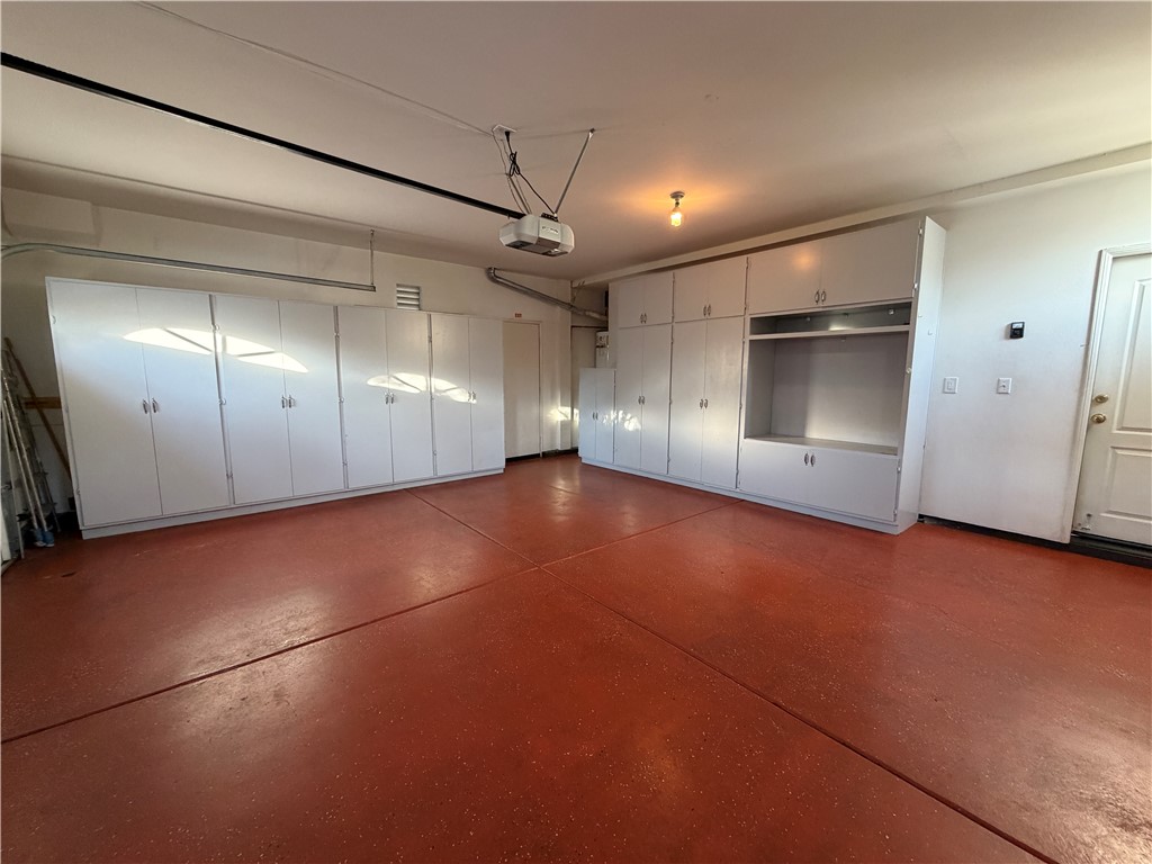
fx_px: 466
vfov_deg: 85.7
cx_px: 576
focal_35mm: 14
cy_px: 432
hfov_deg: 102.1
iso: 320
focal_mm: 2.22
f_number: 2.2
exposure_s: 1/60
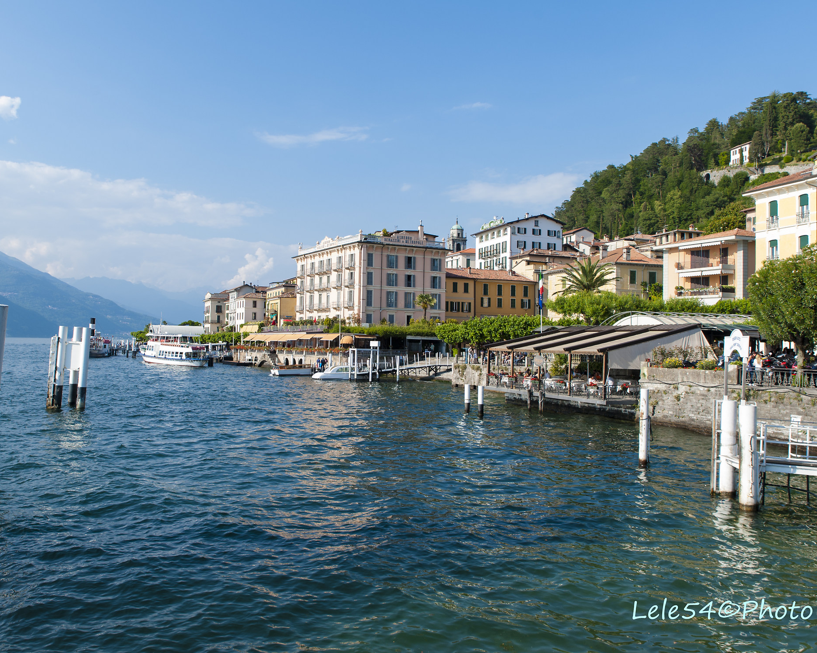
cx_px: 353
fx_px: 701
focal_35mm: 29
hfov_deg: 60.2
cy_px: 322
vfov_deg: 50.0
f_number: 9
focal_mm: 24
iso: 200
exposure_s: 1/320
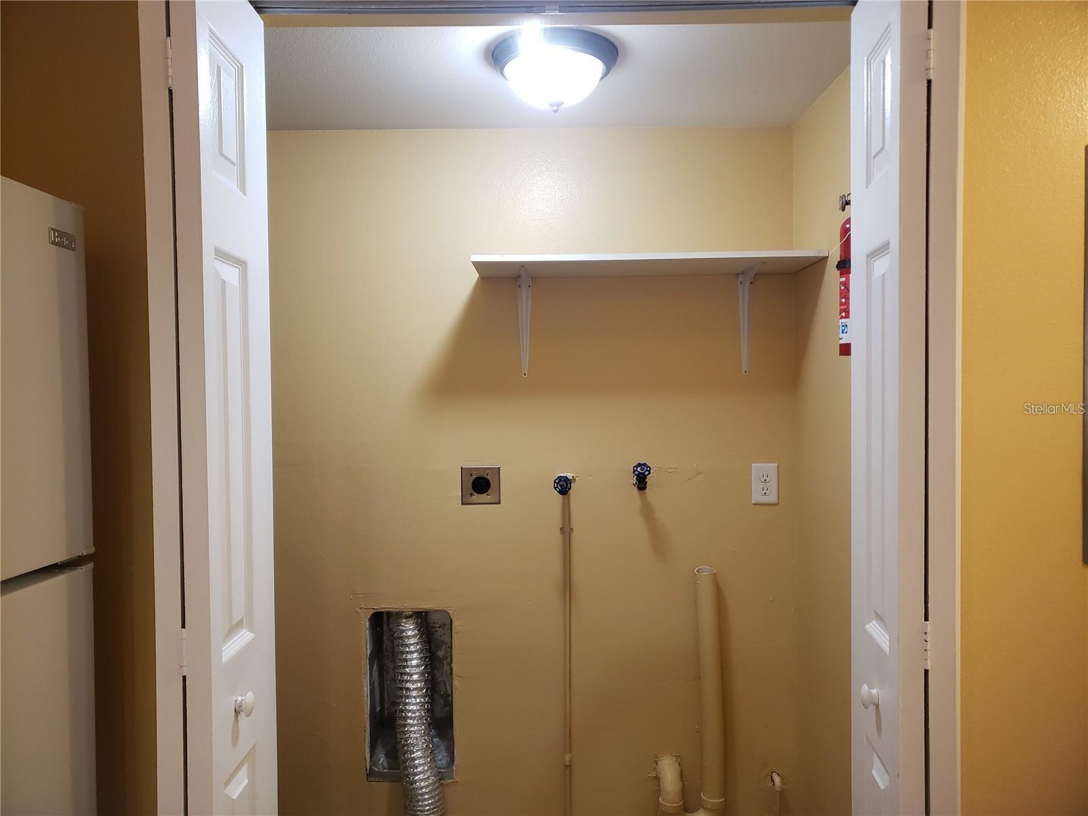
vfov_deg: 53.1
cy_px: 408
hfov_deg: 67.3
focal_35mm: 26
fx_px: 817
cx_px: 544
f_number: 1.5
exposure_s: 1/60
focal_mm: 4.3
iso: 320
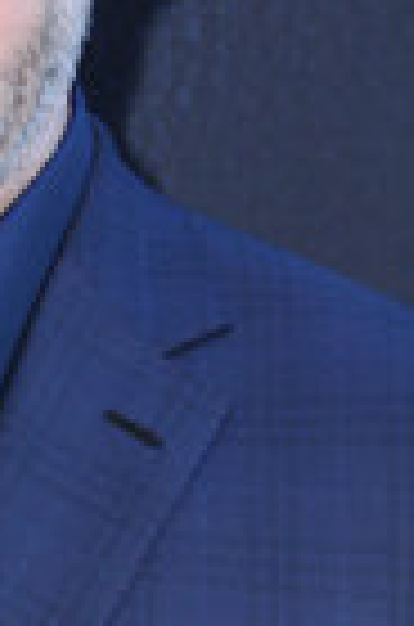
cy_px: 266
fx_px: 6137
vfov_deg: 5.8
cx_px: -130
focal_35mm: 354
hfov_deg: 3.9
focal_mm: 82
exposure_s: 1/200
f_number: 7.1
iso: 800
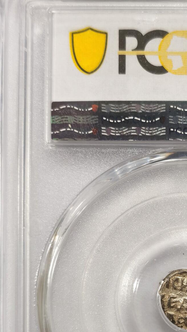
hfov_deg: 13.0
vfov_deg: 23.0
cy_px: 228
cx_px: 191
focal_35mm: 92
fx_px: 811
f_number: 16
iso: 80
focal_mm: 5.56
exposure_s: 1/100
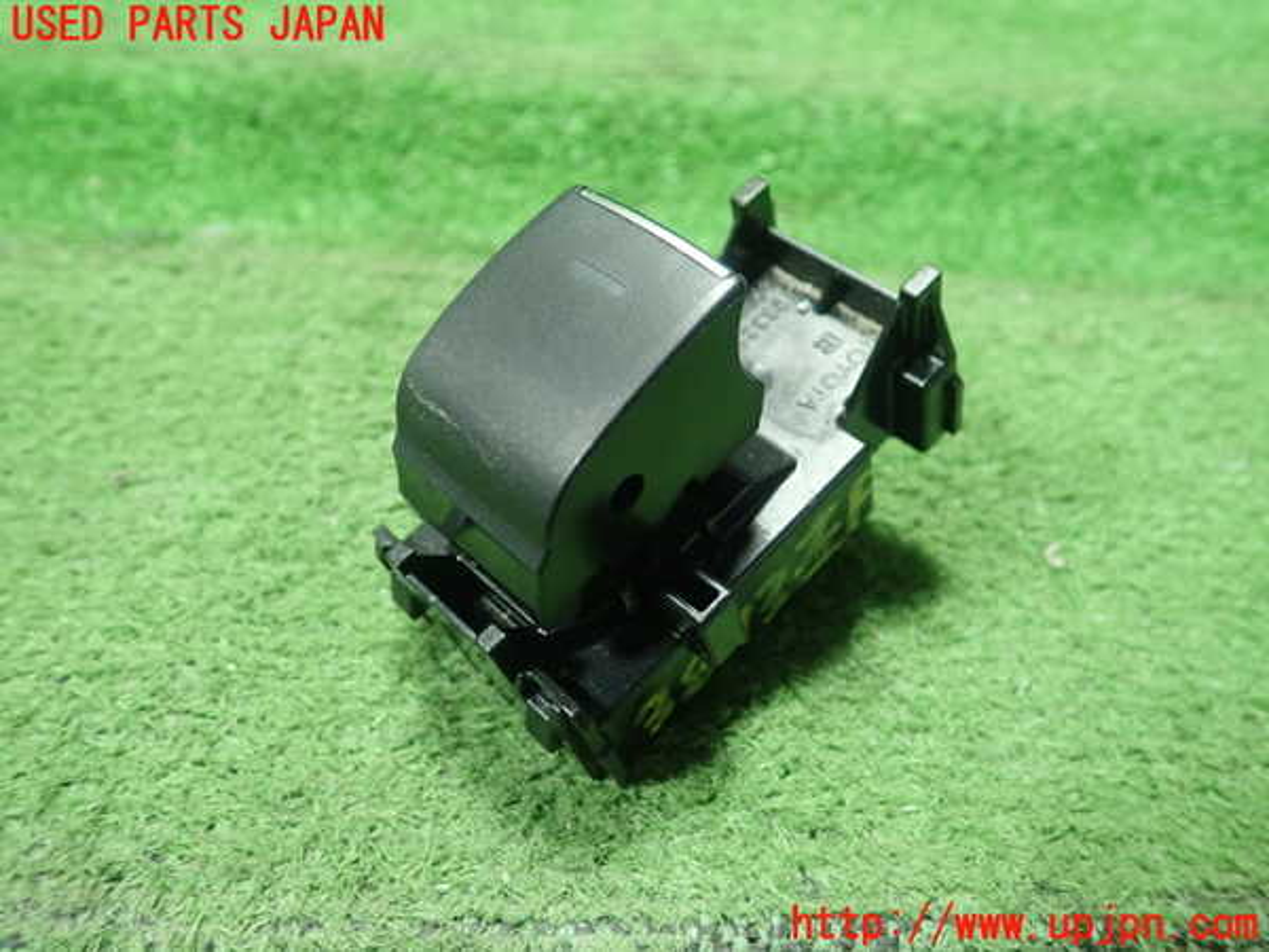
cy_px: 476
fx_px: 1100
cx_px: 634
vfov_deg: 46.8
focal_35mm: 30
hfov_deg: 60.0
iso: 800
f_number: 2.3
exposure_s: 1/125
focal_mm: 5.5
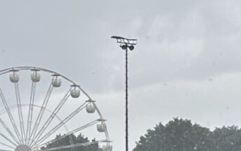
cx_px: 100
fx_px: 1261
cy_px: 315
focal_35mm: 192
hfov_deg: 10.9
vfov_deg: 6.6
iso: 80
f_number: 1.78
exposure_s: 1/2469
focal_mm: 6.86
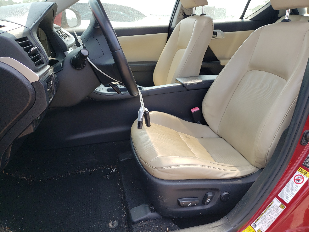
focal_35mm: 26
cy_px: 116
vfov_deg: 53.1
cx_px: 154
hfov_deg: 67.3
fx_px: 232
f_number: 1.5
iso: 50
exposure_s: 1/500
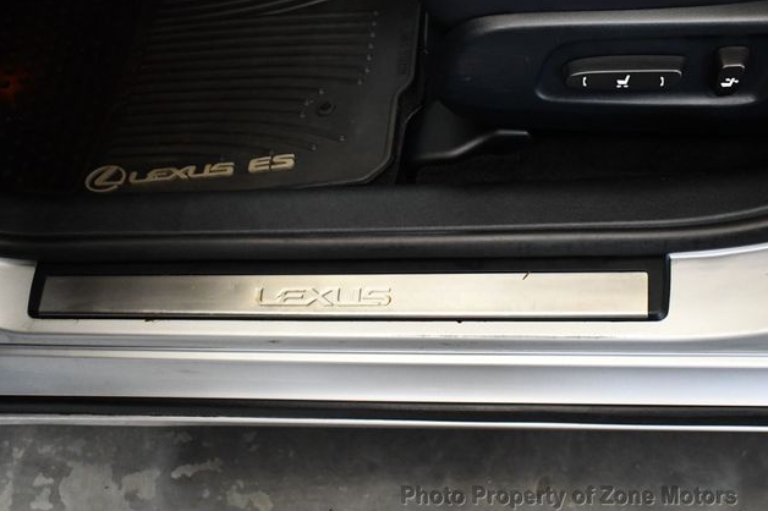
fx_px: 1045
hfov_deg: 40.4
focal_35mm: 49
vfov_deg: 27.5
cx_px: 386
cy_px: 258
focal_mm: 24
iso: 3200
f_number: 4
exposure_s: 1/125
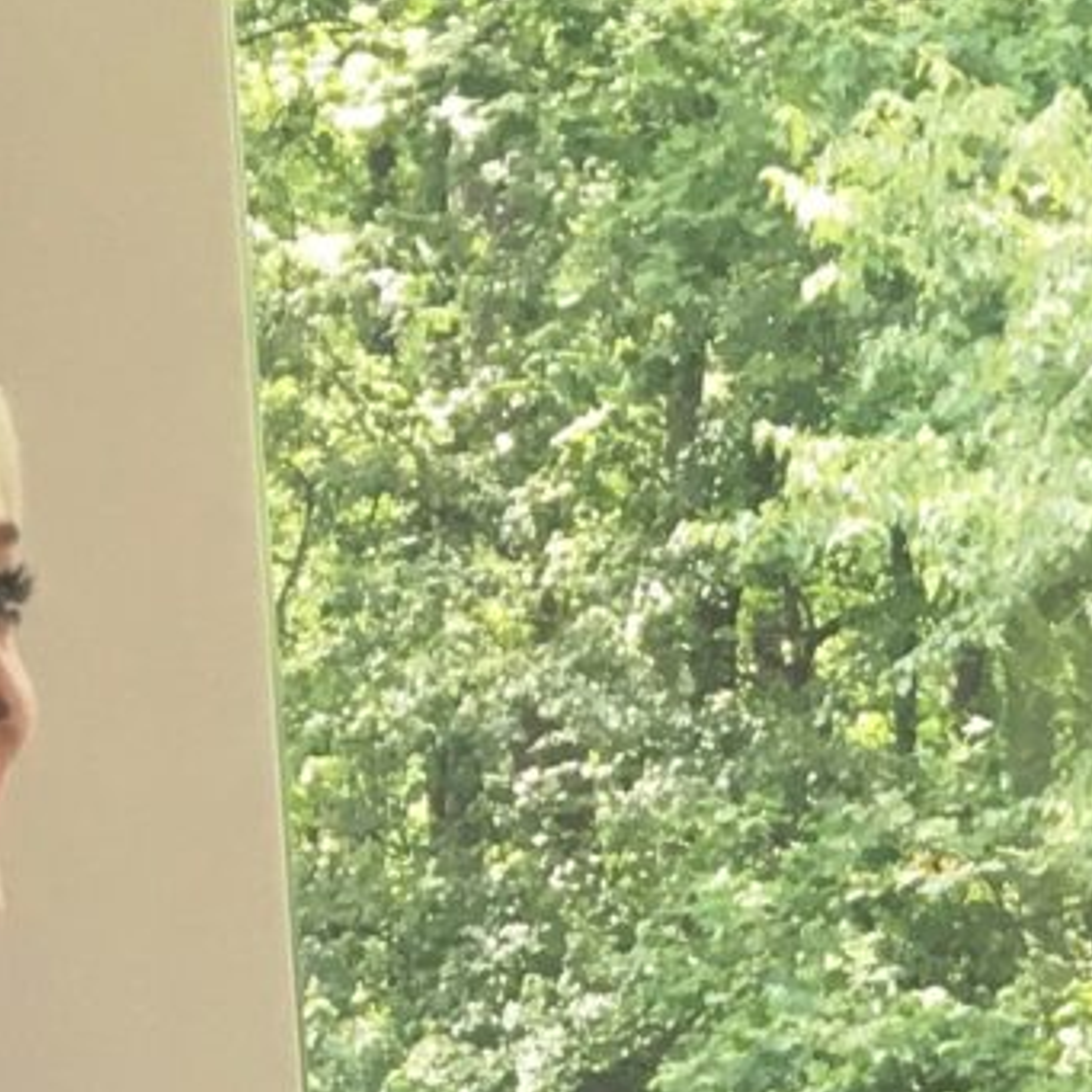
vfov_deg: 10.5
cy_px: 2133
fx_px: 5496
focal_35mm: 154
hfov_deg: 11.0
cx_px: 1585
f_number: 2.2
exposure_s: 1/30
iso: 50
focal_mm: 4.15
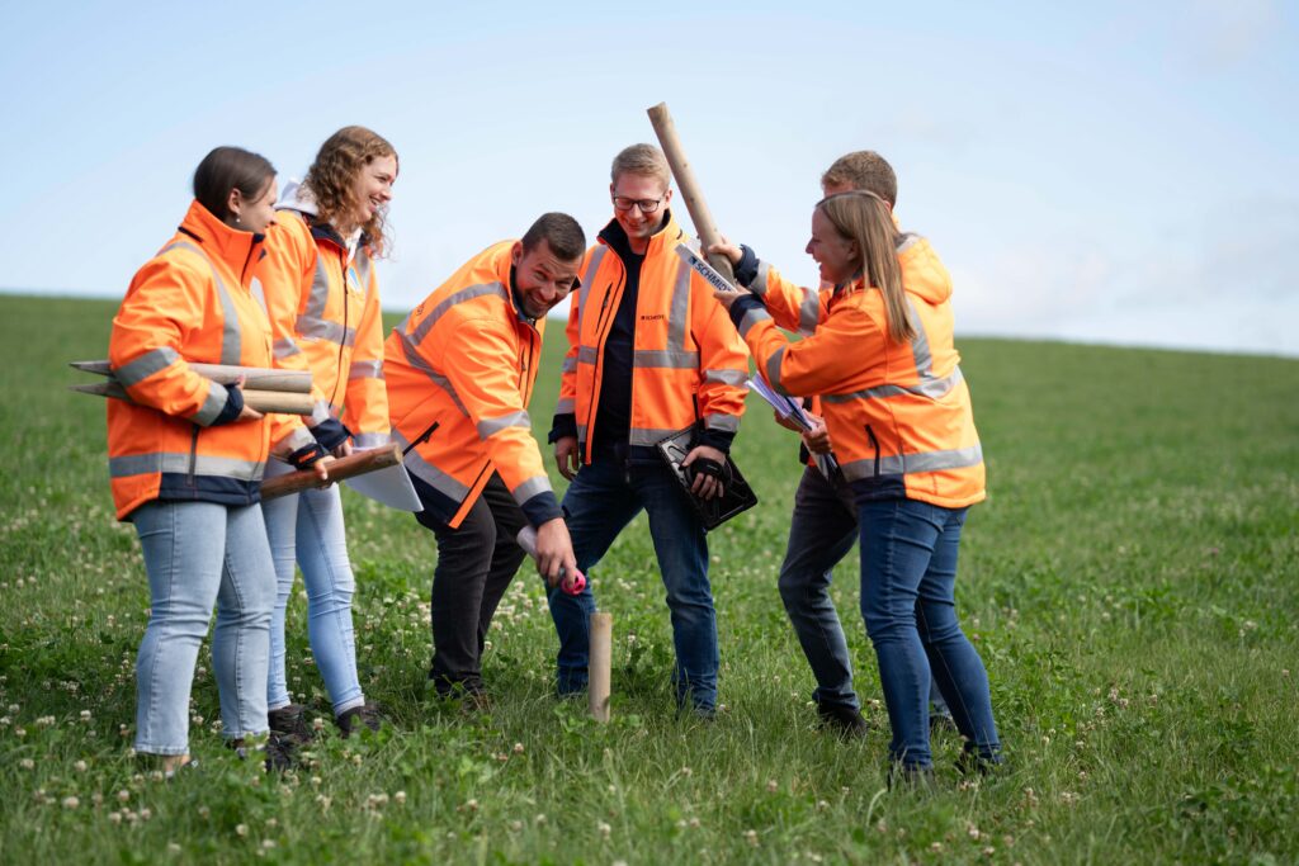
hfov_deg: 23.9
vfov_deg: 16.1
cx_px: 650
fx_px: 3067
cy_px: 433
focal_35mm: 85
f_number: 2
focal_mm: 85
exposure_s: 1/1000
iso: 50
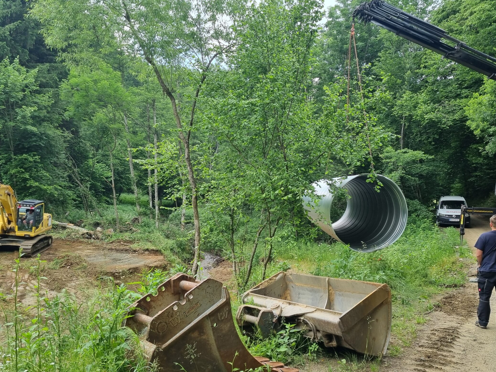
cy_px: 222
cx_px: 275
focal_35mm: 32
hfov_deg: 56.7
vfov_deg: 44.0
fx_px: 459
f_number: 1.8
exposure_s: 1/359
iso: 50
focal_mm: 5.4
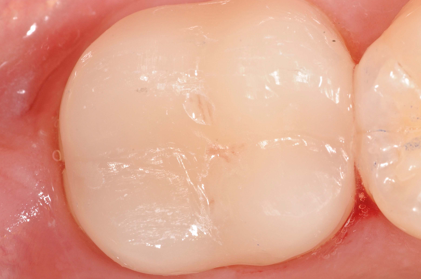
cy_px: 134
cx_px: 242
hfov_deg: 9.5
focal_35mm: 217
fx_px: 2531
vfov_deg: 6.3
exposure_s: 1/200
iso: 200
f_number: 40
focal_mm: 105
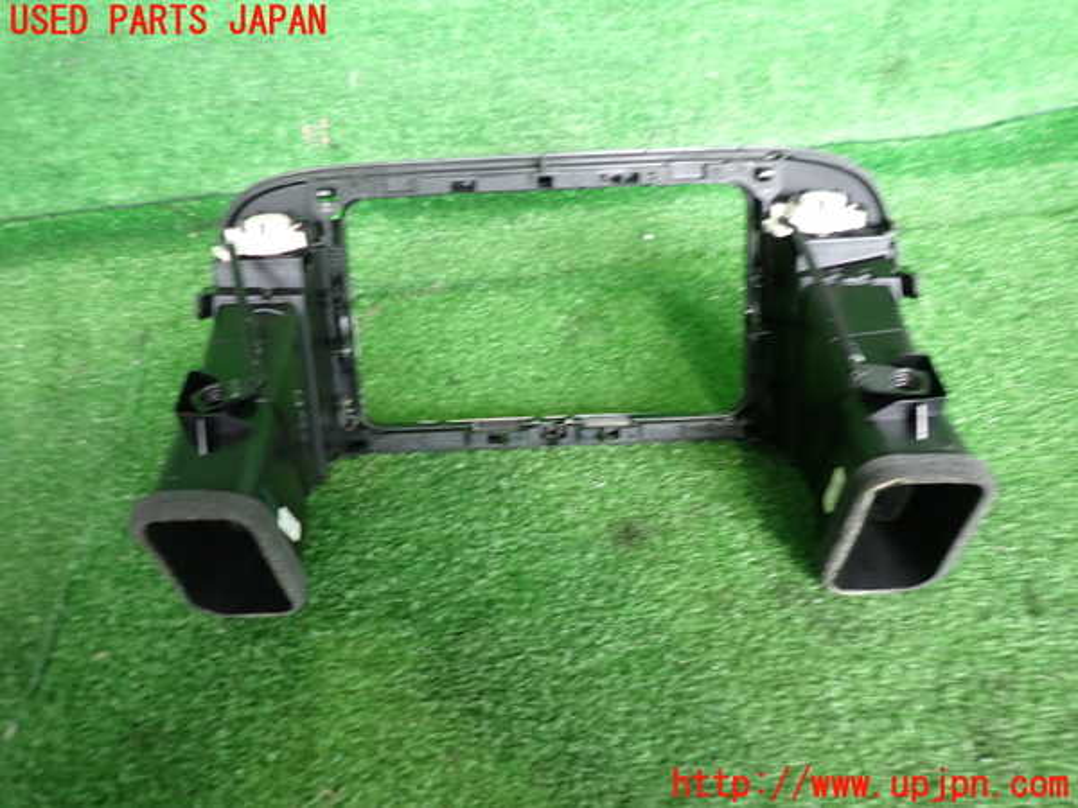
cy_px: 404
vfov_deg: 54.9
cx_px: 539
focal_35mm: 25
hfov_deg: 69.4
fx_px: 779
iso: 200
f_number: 2
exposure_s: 1/40
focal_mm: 4.5
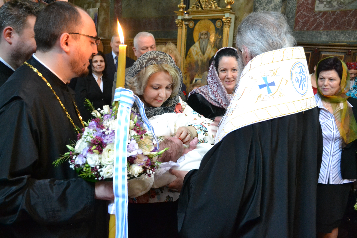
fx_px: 357
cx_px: 178
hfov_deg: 53.1
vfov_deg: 36.9
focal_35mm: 36
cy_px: 119
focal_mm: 24
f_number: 4.5
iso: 3200
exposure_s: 1/30
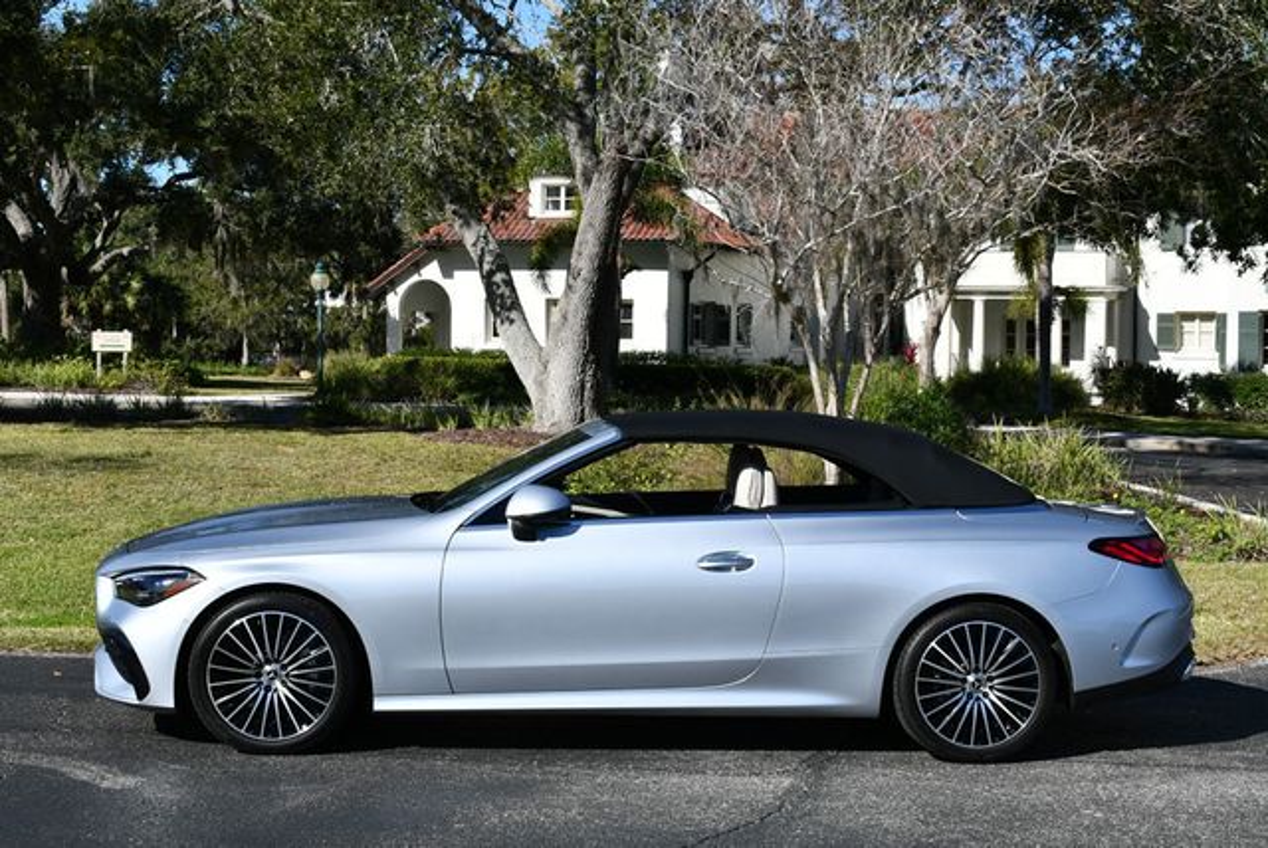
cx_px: 634
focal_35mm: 58
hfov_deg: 34.5
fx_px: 2045
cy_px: 424
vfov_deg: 23.4
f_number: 9
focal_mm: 29
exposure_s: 1/320
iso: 100
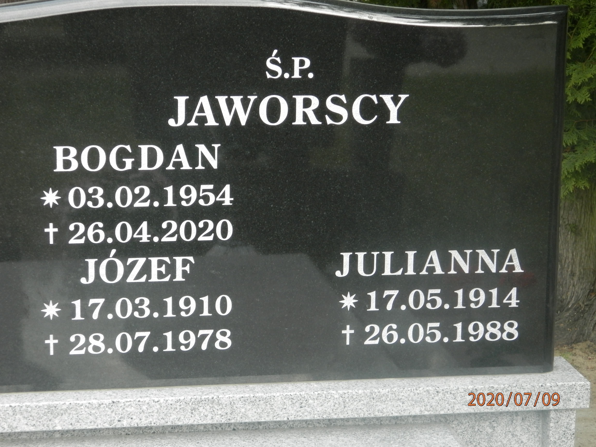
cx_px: 298
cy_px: 224
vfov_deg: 14.0
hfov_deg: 18.5
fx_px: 1825
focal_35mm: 106
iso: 200
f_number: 4.5
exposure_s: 1/60
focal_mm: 19
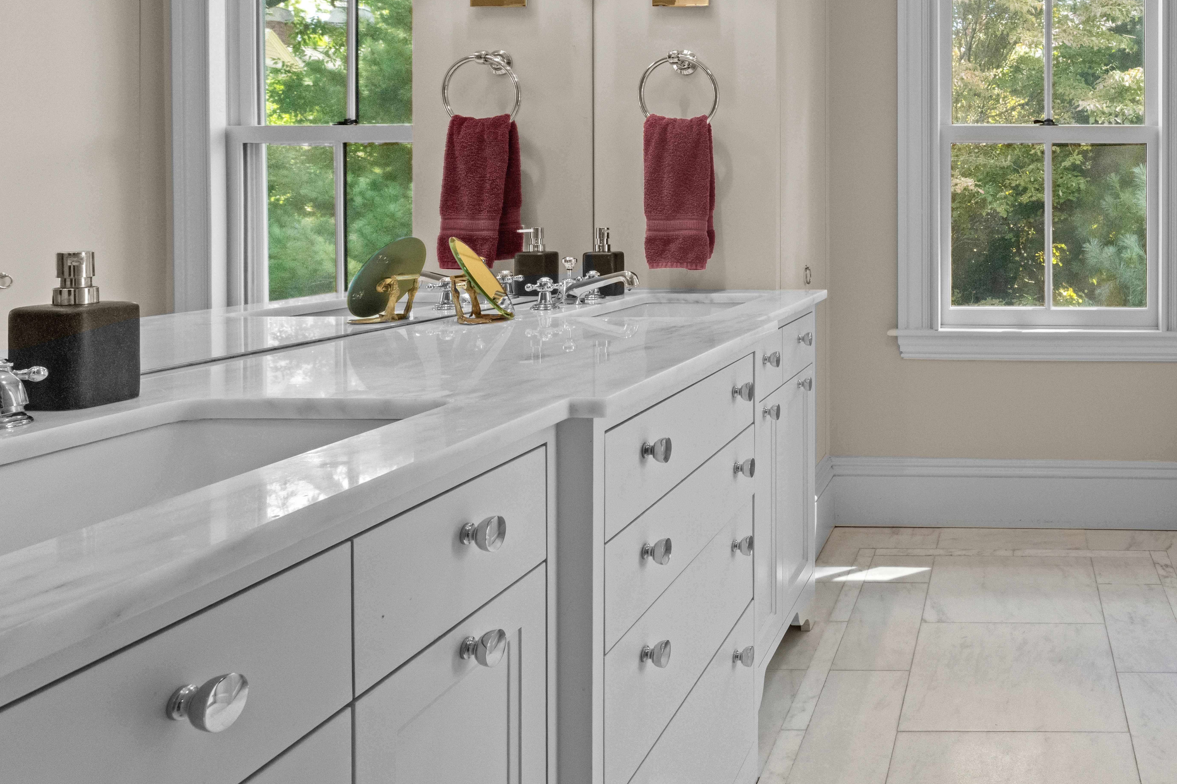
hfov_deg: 59.5
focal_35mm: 27
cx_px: 1009
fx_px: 884
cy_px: 197
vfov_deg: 46.2
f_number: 11
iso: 2500
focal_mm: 15.6
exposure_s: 1/20
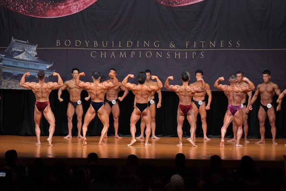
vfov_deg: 10.2
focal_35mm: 135
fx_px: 1072
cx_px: 143
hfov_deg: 15.2
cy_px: 96
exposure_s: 1/400
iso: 5000
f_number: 5.6
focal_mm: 90
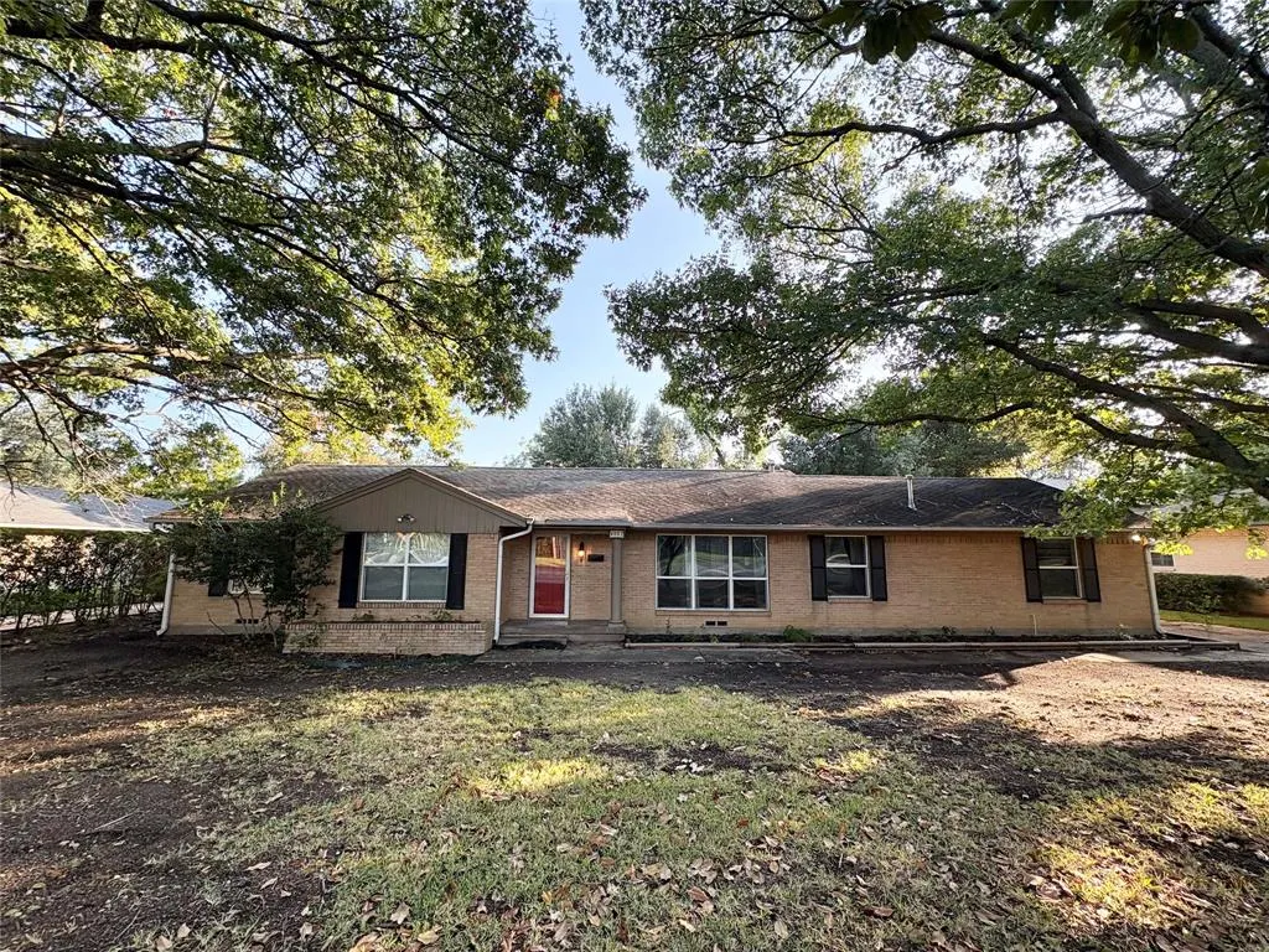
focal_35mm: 14
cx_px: 634
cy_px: 476
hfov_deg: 102.1
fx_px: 513
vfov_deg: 85.7
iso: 64
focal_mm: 2.22
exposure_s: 1/270
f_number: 2.2
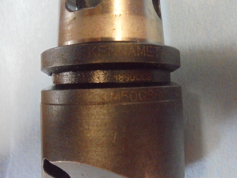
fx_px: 219
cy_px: 74
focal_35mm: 32
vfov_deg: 44.0
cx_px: 129
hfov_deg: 56.7
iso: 800
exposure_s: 1/13
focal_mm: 4.6
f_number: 3.5
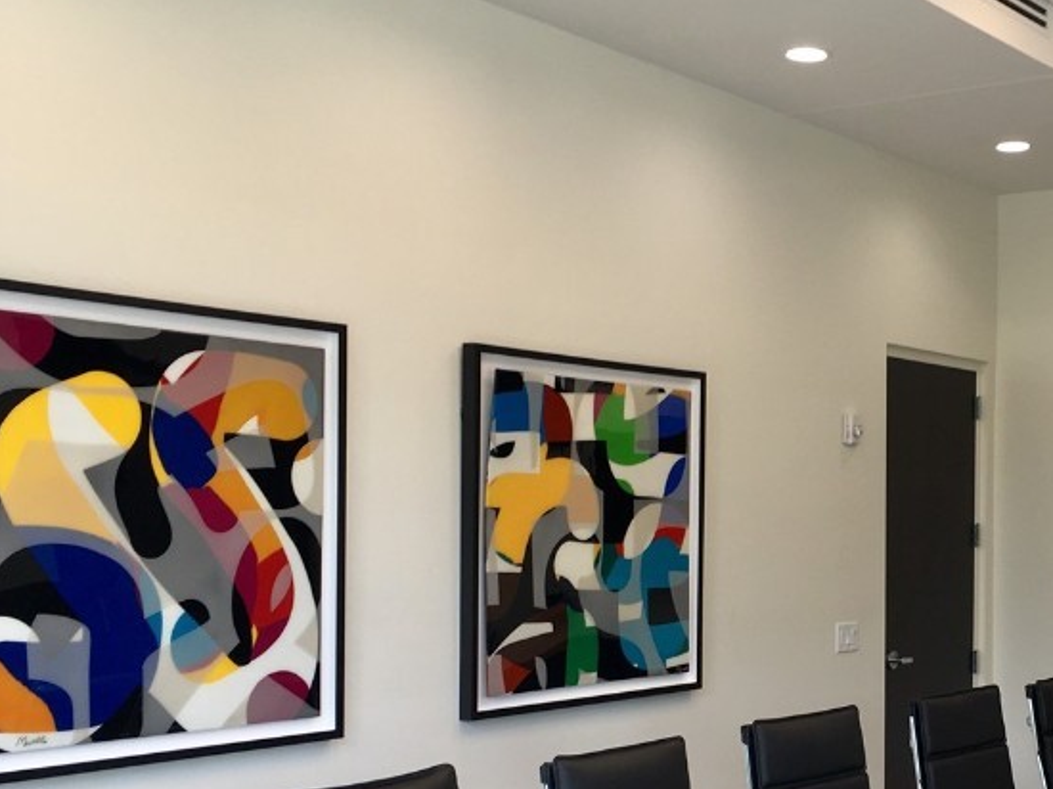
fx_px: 1642
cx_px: 885
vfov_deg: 26.8
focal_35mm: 54
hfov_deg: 34.2
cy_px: 563
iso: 25
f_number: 2.2
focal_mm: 4.15
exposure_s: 1/60
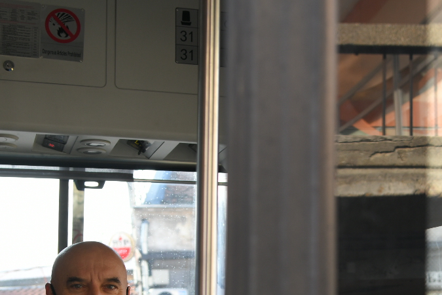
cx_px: 272
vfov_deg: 15.9
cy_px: 303
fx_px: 1031
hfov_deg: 24.1
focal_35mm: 84
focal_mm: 35
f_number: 4
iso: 200
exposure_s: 1/125
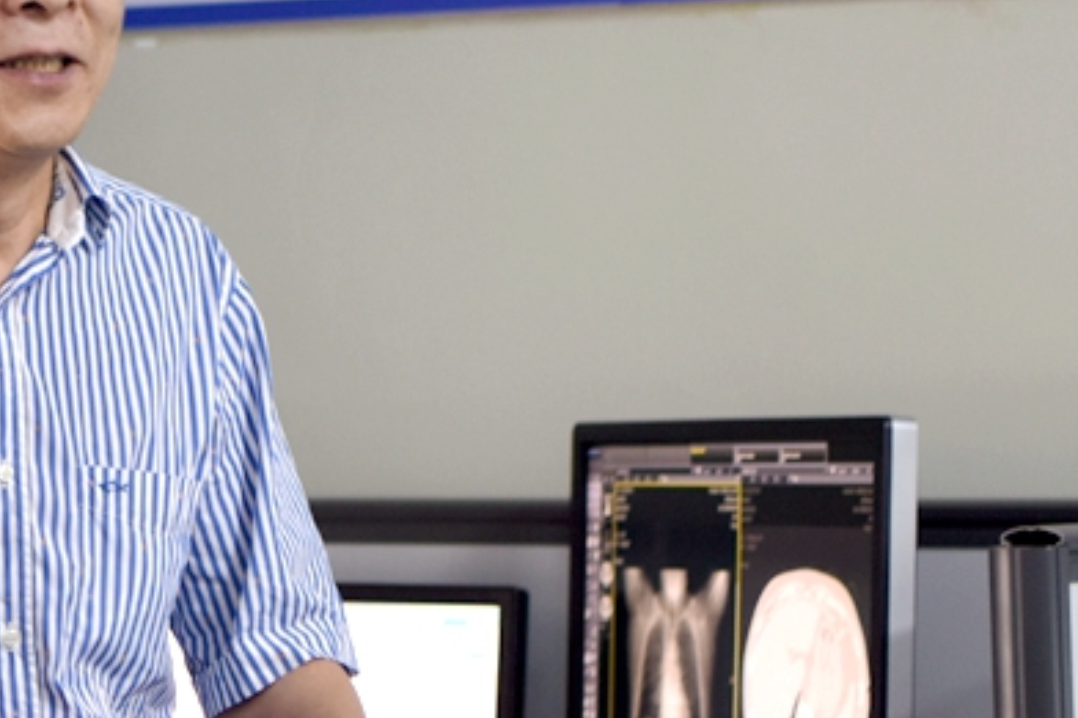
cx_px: 22
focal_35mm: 106
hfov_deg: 18.8
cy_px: 290
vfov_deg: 12.9
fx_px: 3173
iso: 640
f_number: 2.8
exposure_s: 1/30
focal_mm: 52
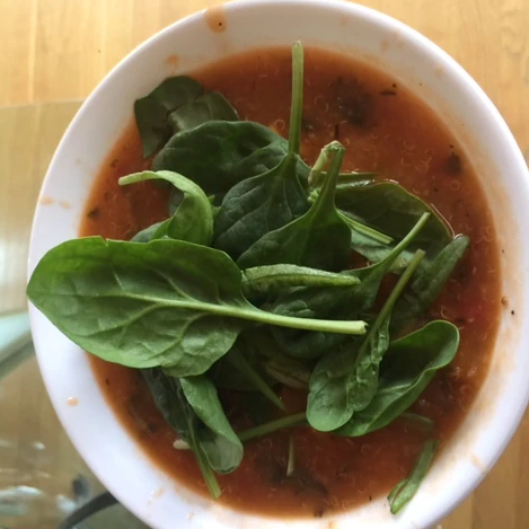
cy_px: 262
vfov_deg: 47.2
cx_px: 283
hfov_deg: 47.2
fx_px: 605
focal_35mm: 35
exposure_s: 1/15
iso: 40
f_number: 2.2
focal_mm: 4.15
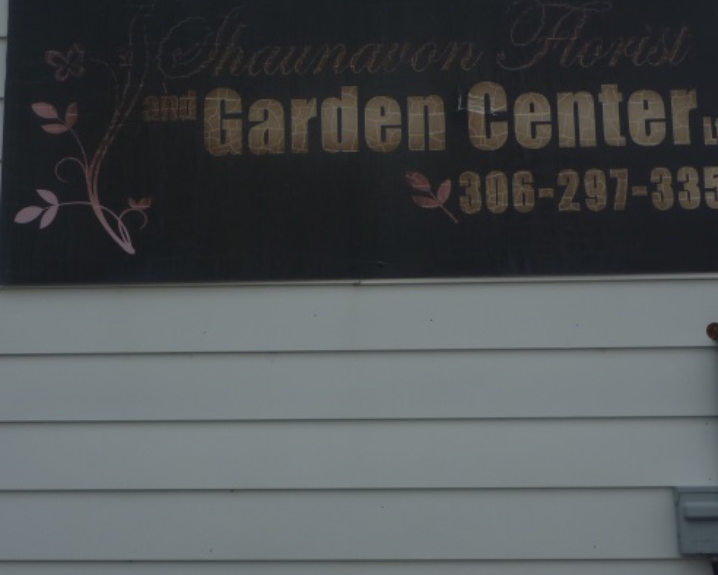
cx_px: 318
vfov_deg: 24.9
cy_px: 214
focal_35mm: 61
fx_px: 1297
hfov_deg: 30.9
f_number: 4.2
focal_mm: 7.4
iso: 80
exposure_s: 1/800
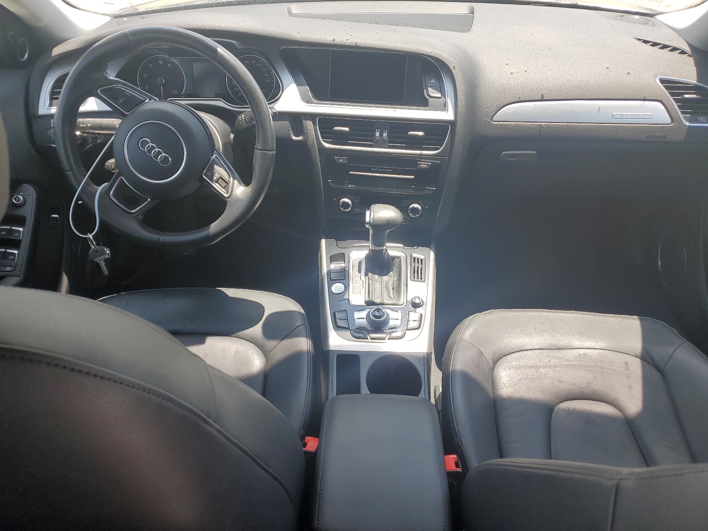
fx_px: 532
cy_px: 266
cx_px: 354
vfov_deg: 53.1
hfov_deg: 67.3
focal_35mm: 26
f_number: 1.5
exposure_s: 1/625
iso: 50
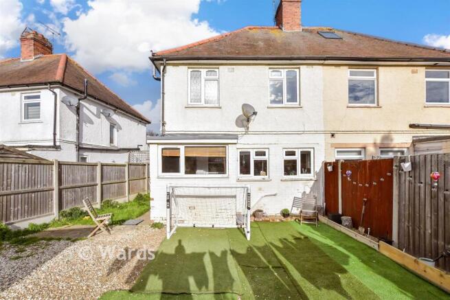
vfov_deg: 77.4
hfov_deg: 100.4
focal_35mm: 15
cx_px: 225
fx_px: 188
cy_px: 150
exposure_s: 1/2500
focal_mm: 10
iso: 1600
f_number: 10
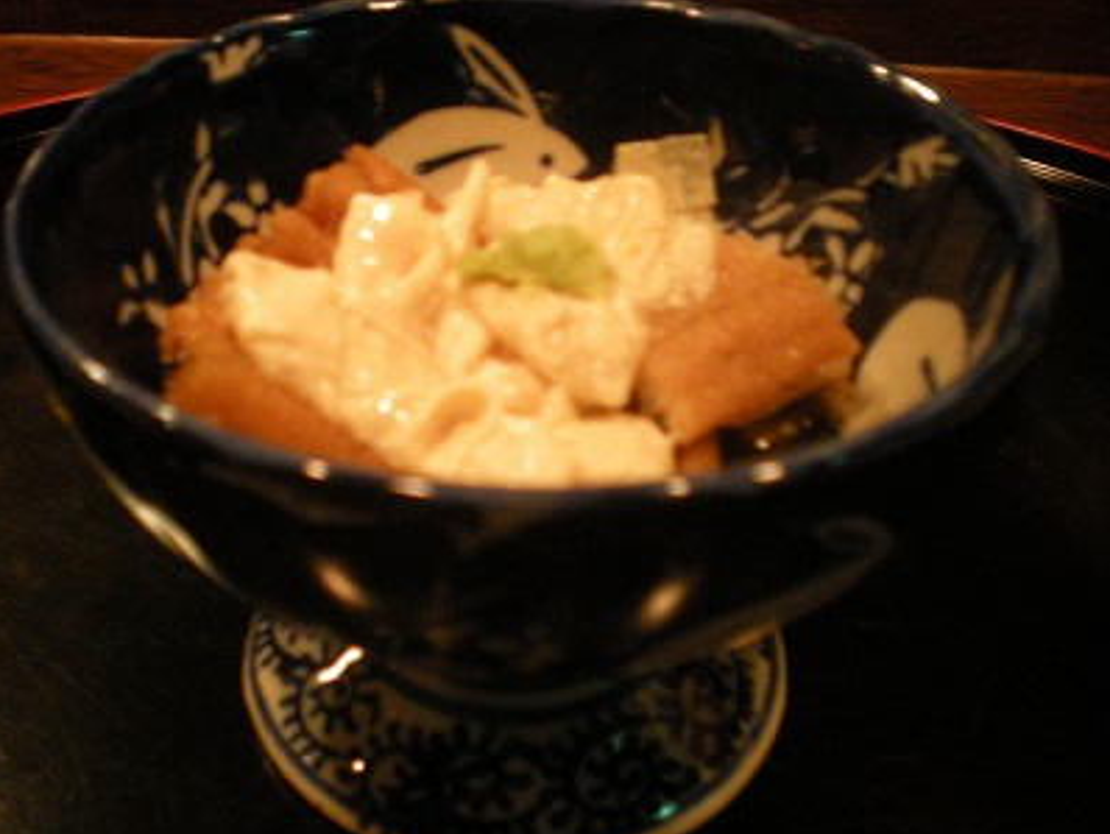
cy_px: 391
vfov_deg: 32.9
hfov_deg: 42.8
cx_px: 481
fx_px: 1412
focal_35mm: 44
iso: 400
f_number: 3.1
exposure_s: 1/10
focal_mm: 6.3
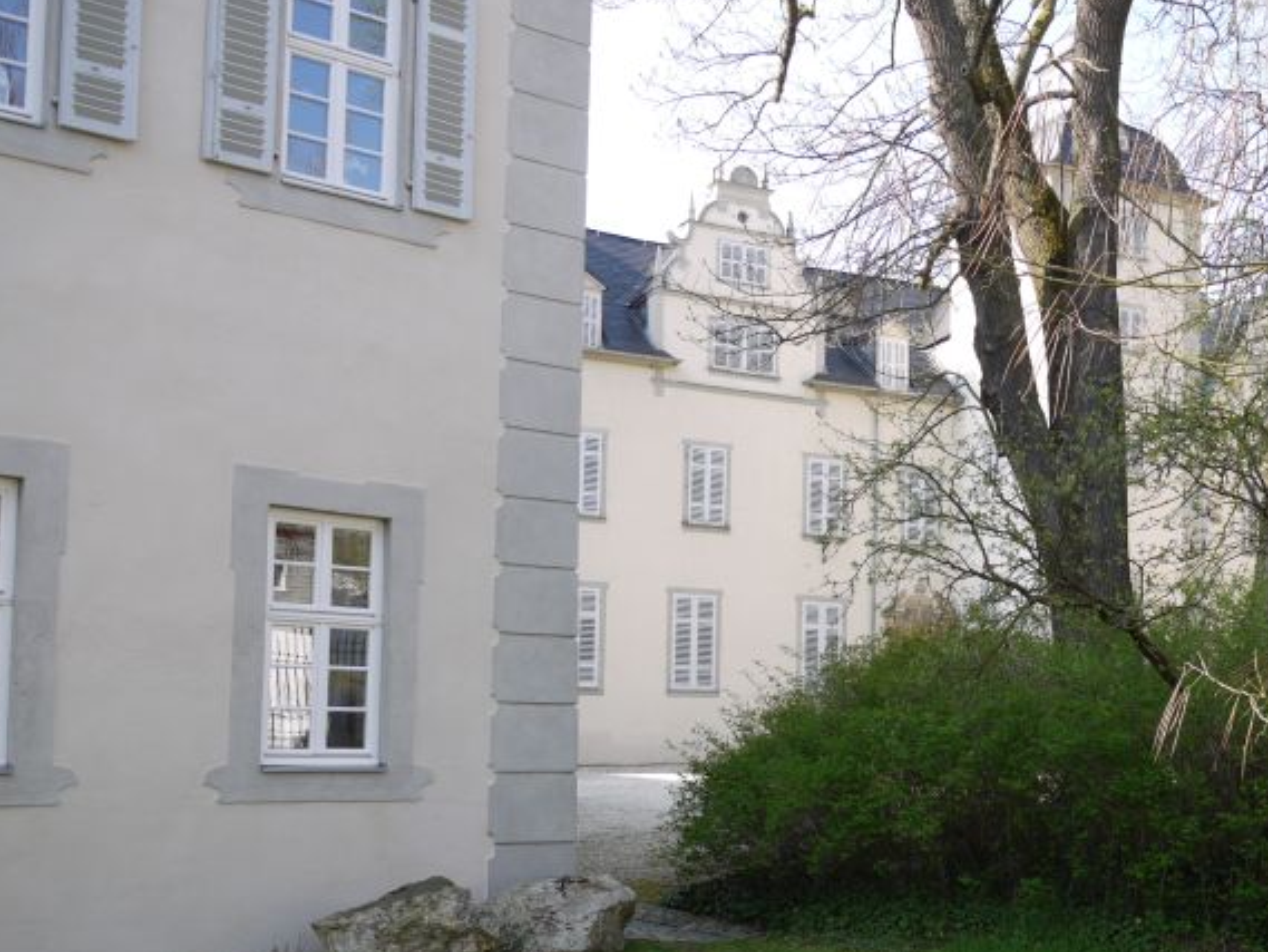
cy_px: 655
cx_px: 874
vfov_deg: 31.9
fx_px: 1649
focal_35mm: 45
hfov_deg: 41.4
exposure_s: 1/160
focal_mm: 16
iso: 100
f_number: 4.5
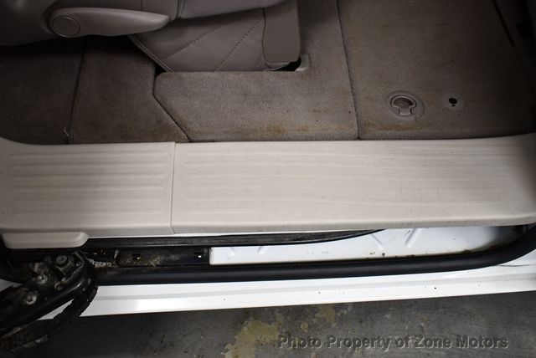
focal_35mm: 36
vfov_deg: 36.9
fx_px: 536
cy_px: 179
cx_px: 268
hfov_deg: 53.1
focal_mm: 18
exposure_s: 1/125
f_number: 3.5
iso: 1100
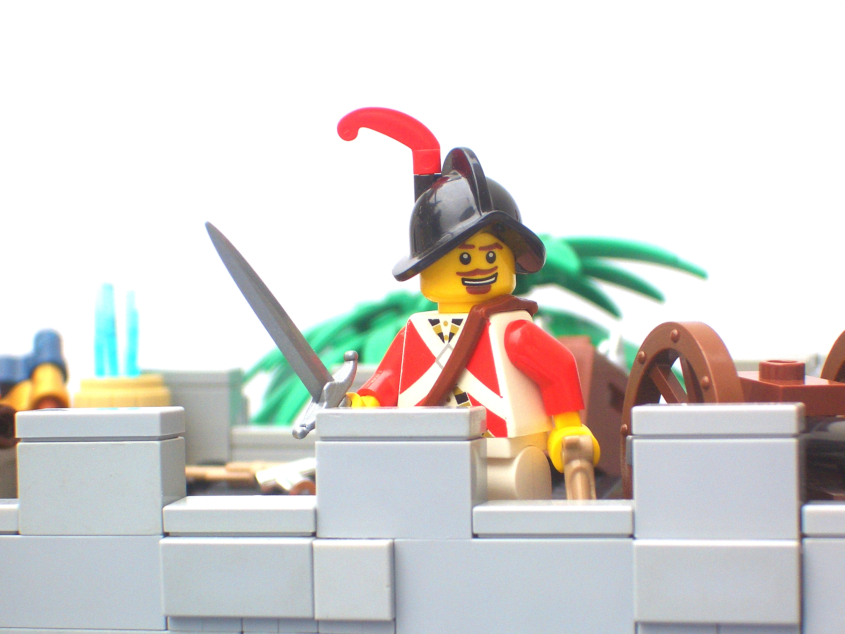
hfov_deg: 18.7
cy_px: 317
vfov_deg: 14.1
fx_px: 2563
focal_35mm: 105
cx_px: 422
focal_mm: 17.4
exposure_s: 1/125
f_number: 4.8
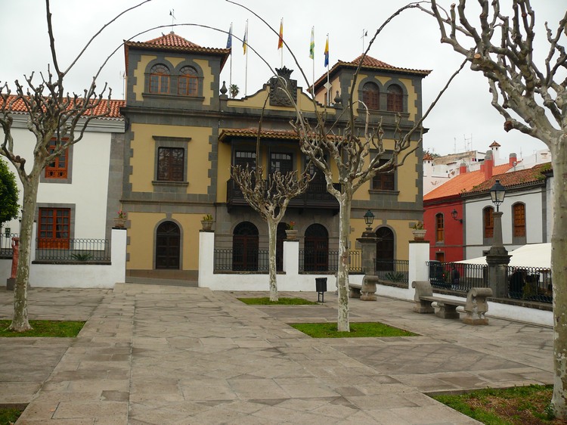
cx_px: 284
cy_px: 212
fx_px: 573
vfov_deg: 40.7
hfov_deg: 52.6
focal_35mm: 35
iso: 100
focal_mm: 7.4
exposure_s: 1/80
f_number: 2.8
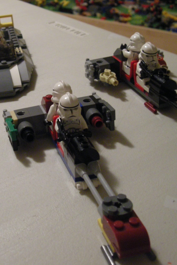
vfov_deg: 33.4
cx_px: 35
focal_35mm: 60
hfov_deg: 22.3
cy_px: 121
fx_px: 442
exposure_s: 1/11
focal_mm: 7.9
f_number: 2.8
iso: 400
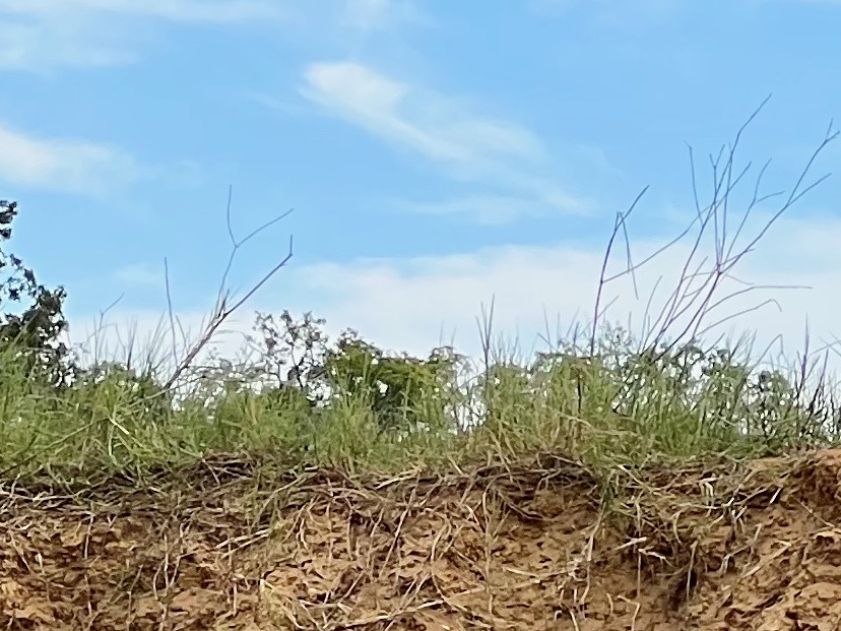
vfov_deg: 3.9
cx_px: 307
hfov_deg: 5.3
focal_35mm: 375
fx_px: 9111
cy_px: 1493
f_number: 2.8
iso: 32
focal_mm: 9
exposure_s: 1/742
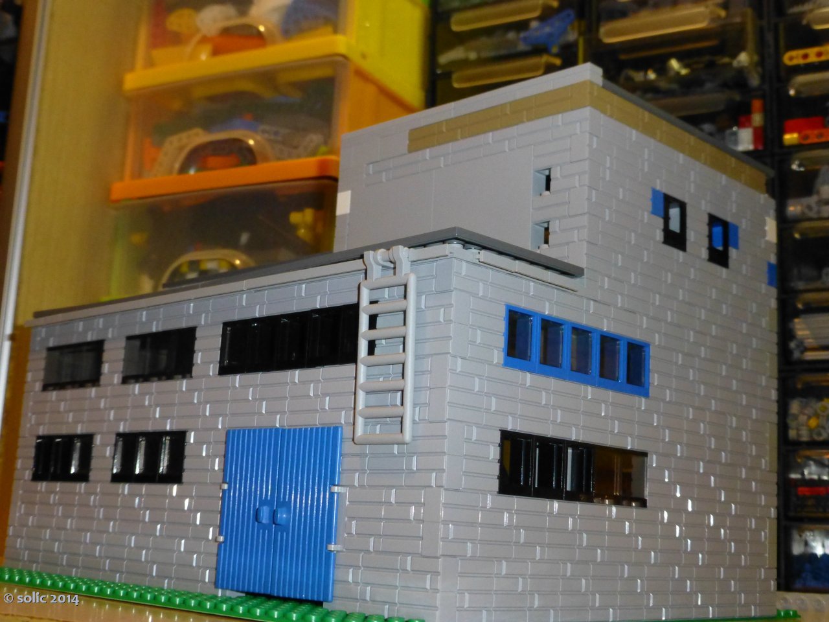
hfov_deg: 40.4
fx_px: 1126
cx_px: 414
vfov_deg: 30.9
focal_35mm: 47
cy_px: 311
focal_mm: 8.5
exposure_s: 1/25
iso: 800
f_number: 4.2
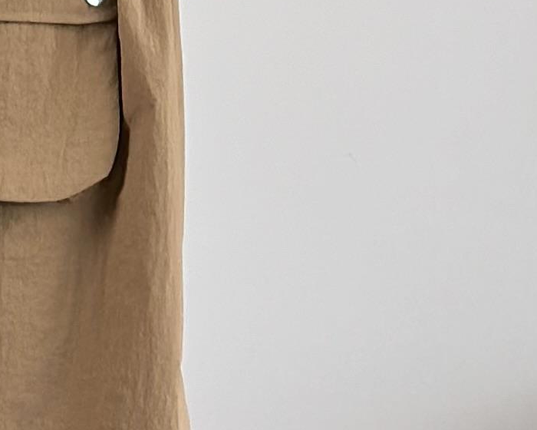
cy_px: -256
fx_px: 4291
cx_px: -38
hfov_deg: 7.1
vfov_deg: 5.7
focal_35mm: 270
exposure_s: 1/243
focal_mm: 6.86
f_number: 1.78
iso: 80
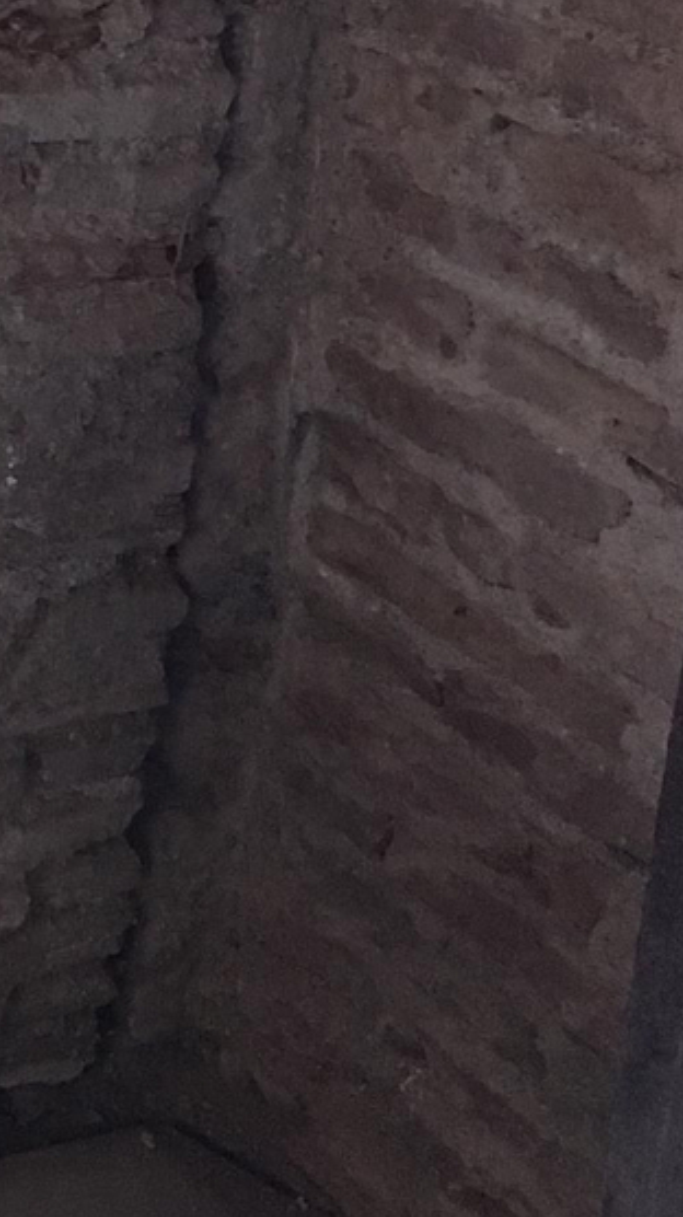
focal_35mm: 91
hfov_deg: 11.1
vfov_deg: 22.6
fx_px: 2935
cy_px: 35
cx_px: -959
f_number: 2.2
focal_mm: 4.15
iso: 200
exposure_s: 1/25
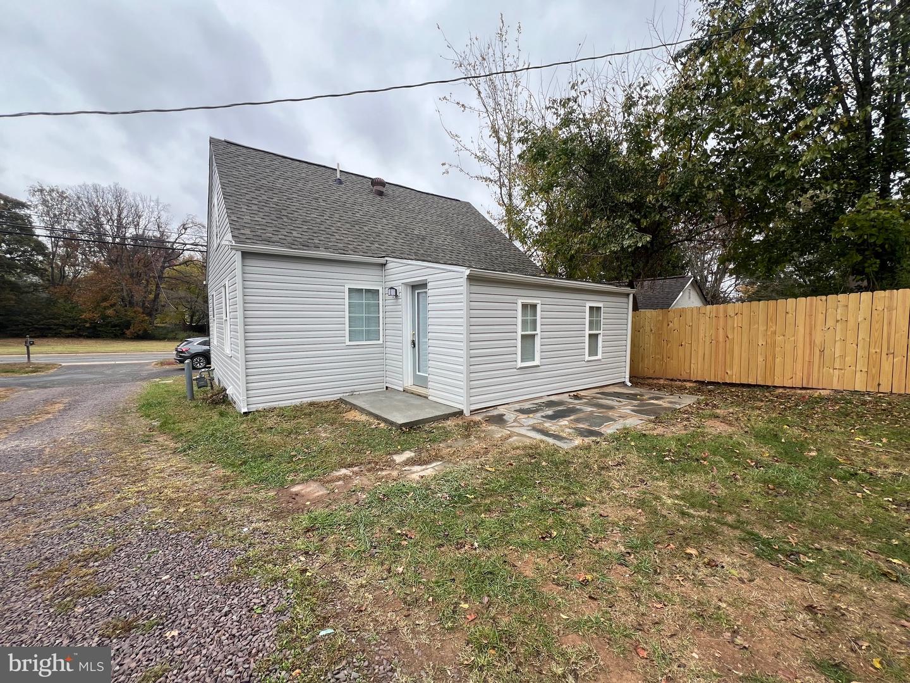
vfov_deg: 89.9
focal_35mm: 13
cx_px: 455
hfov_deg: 106.2
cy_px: 342
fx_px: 342
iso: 32
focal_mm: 1.57
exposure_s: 1/308
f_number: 1.8
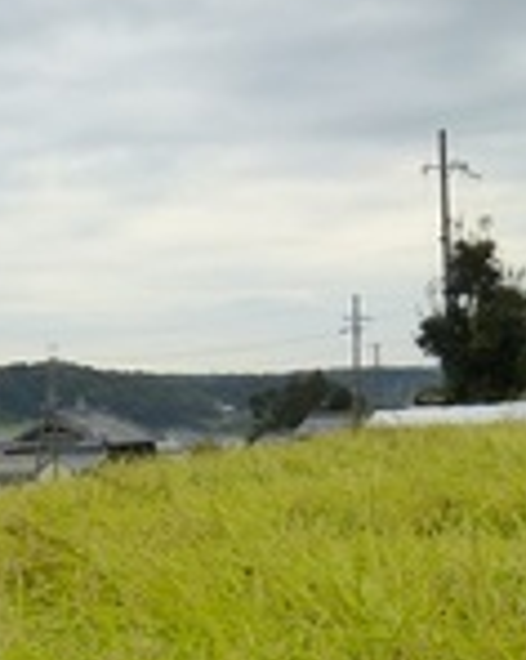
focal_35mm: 113
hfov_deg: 12.4
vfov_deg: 16.8
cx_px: -423
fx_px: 2203
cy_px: 609
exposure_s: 1/500
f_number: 3.6
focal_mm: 6.5
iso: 200
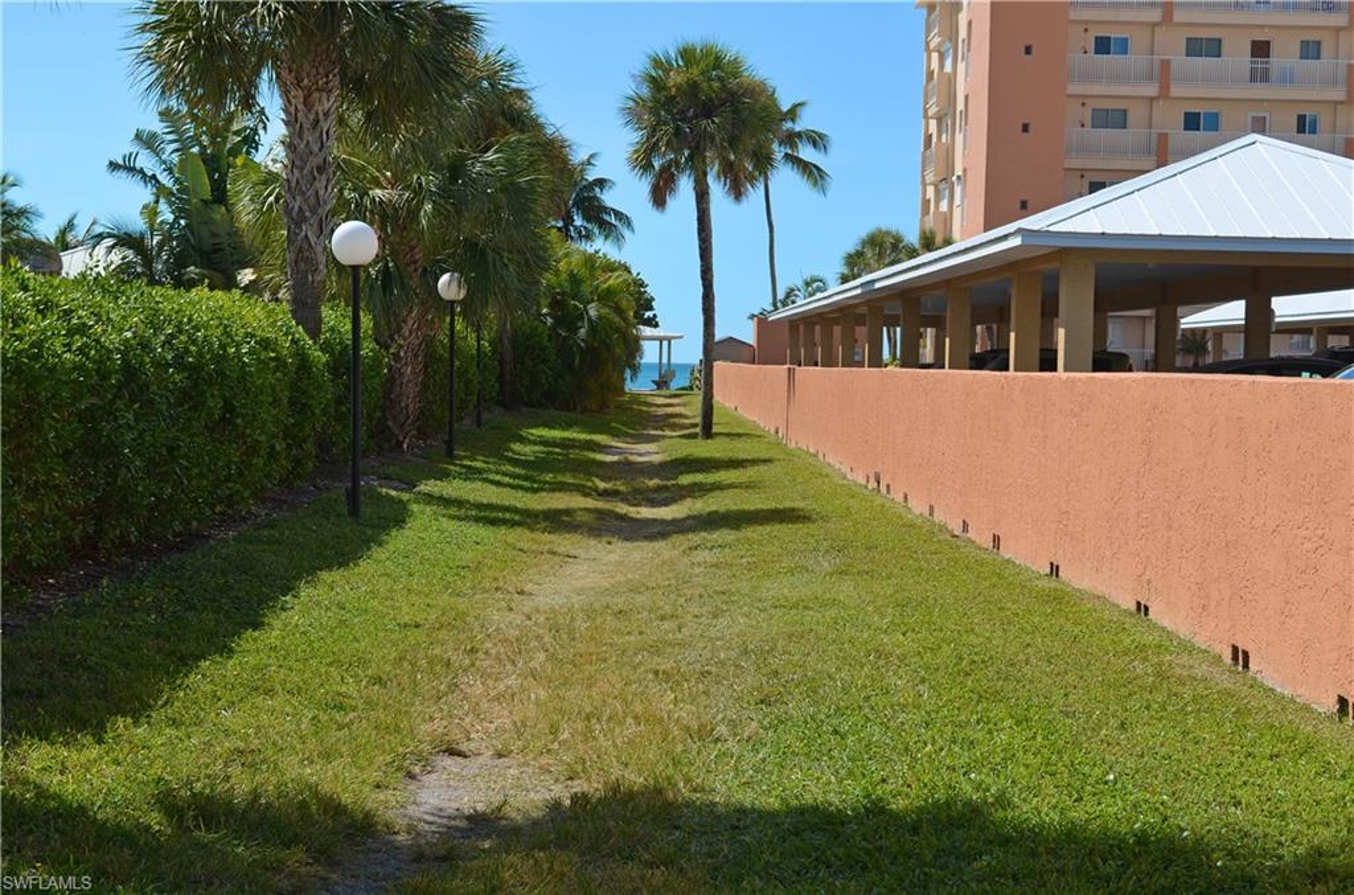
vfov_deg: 22.5
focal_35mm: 60
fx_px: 2251
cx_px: 677
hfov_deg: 33.5
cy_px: 448
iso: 100
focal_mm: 40
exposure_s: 1/250
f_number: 8
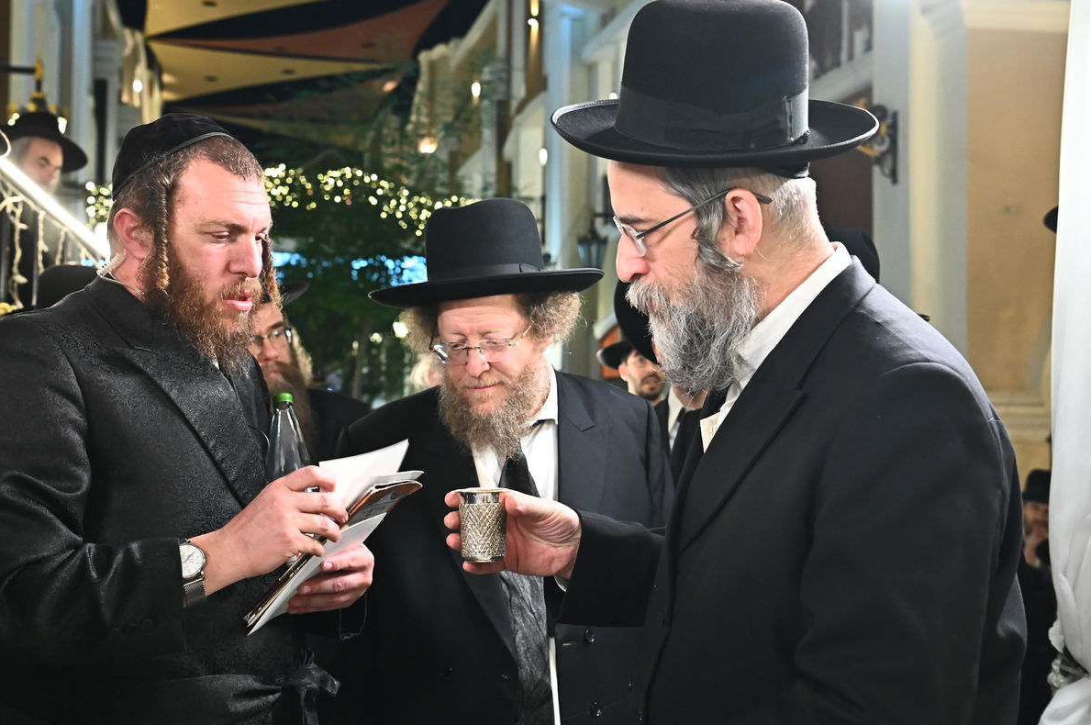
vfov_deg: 25.4
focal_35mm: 53
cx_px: 499
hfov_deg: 37.5
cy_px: 323
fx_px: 1604
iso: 4000
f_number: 5.6
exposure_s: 1/60
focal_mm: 45
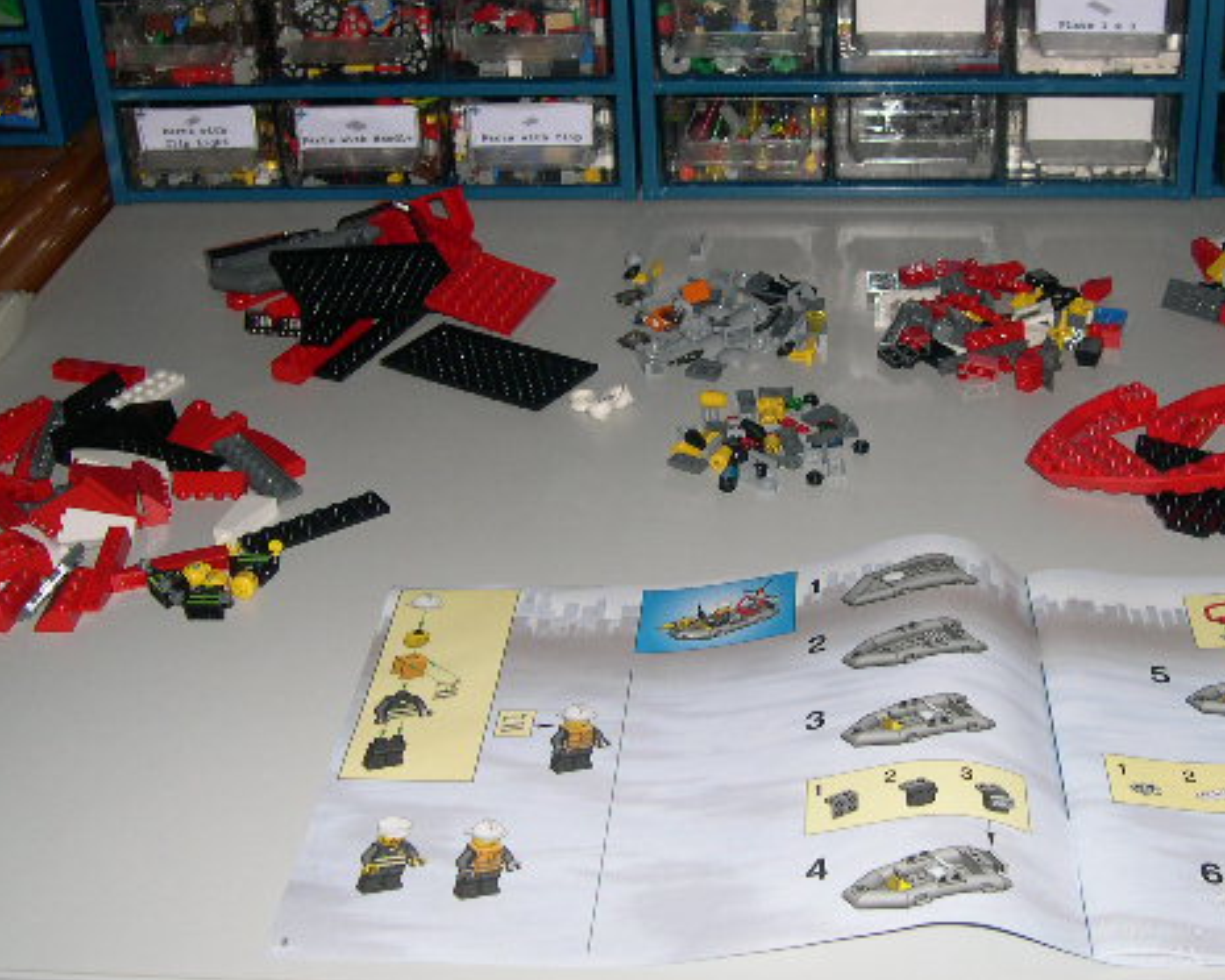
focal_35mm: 51
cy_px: 416
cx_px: 748
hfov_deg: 36.5
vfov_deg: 29.6
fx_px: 1849
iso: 100
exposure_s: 1/60
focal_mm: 8
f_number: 2.8
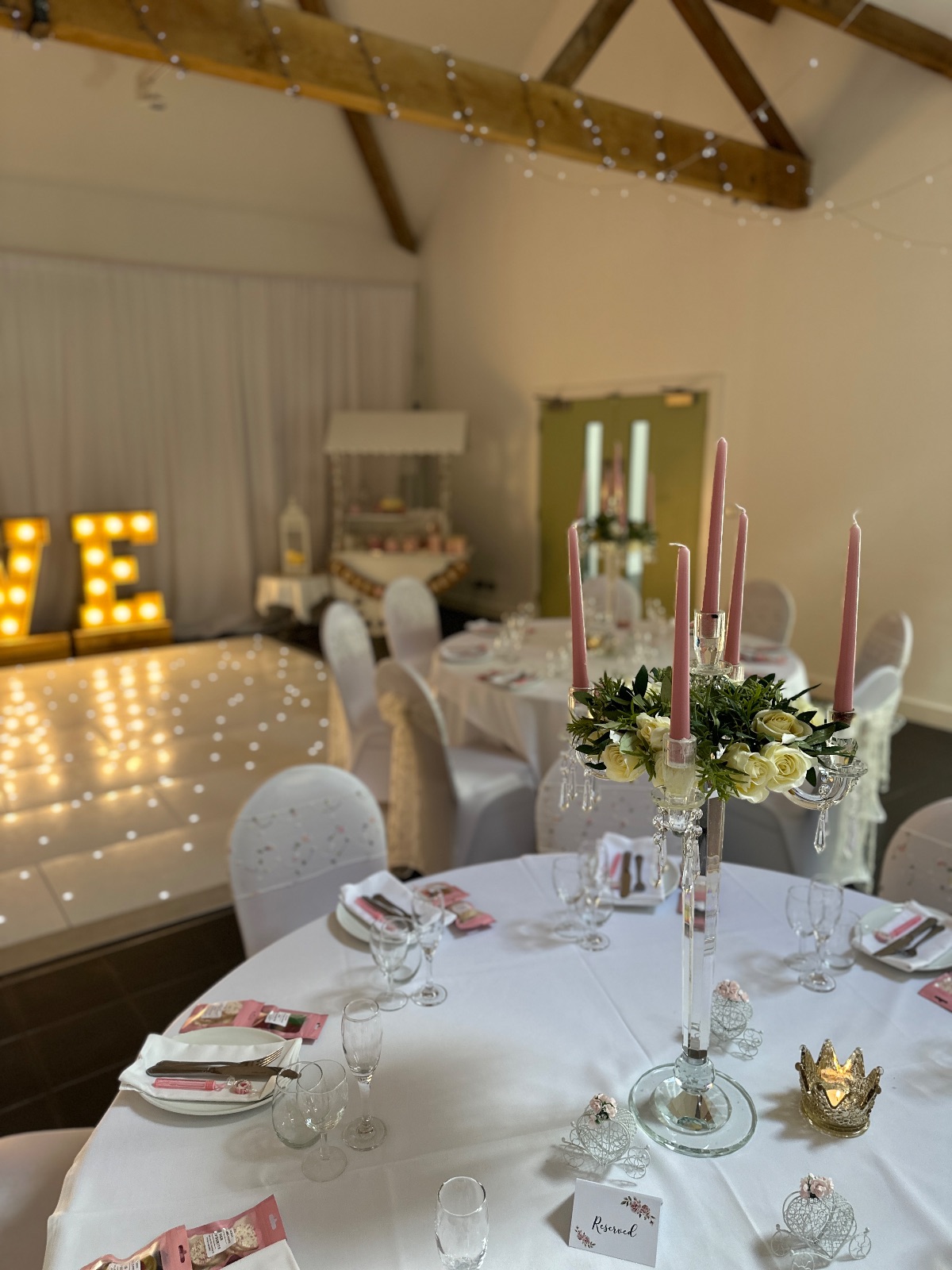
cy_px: 635
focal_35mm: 24
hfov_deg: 56.8
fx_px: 880
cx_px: 476
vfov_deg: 71.6
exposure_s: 1/98
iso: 160
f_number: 1.78
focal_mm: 6.86
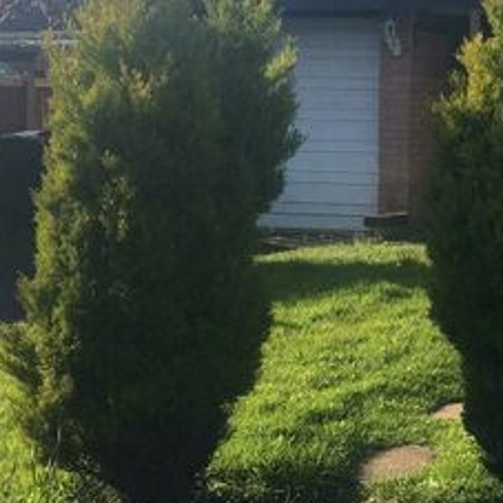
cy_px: 85
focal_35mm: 79
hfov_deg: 19.4
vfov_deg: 21.6
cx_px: 733
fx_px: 1299
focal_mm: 4.15
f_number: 2.2
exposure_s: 1/718
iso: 25
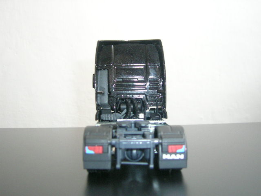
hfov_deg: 42.9
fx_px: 332
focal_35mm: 44
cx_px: 130
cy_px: 98
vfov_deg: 32.9
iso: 200
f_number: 3
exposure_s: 1/6
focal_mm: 6.7
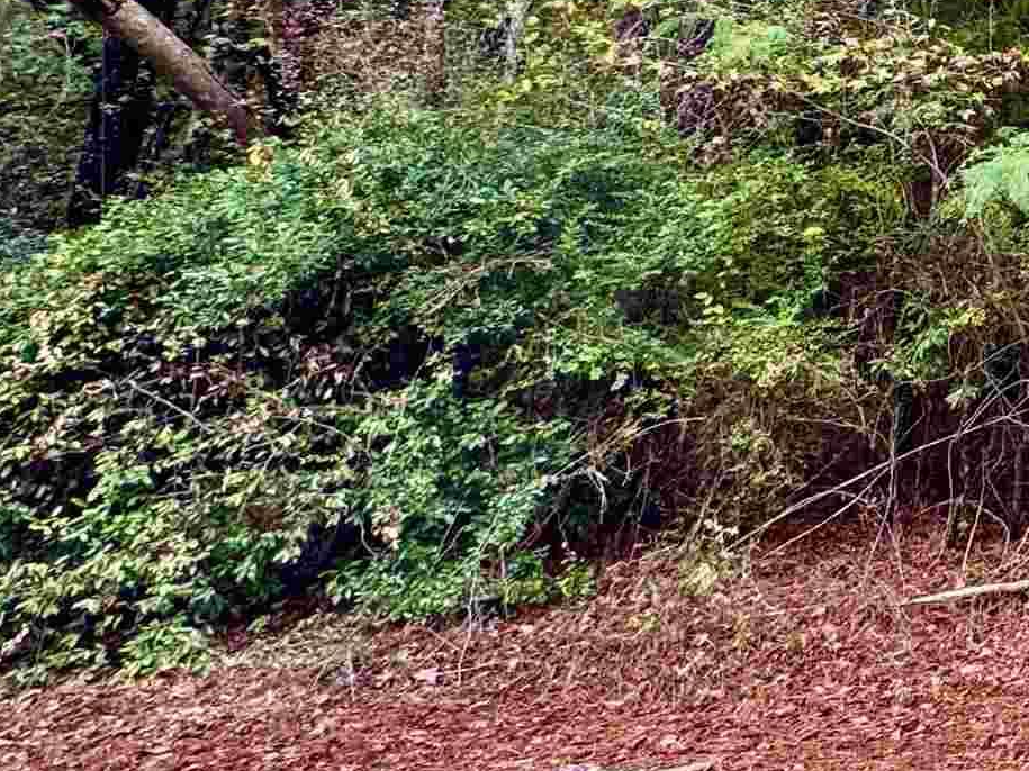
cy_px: -124
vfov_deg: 27.6
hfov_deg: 24.9
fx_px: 1397
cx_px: 1704
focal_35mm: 47
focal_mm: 2.22
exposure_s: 1/99
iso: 64
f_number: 2.2
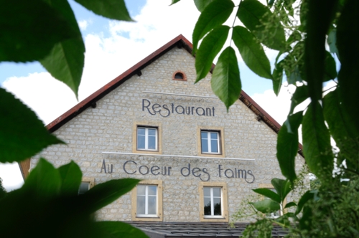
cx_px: 180
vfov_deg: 28.9
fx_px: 463
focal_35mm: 46
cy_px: 119
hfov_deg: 42.4
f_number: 11
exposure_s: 1/30
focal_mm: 31
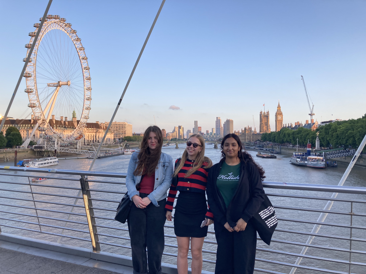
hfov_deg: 63.4
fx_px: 296
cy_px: 137
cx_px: 183
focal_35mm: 28
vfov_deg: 49.7
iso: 20
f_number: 1.8
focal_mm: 3.99
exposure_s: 1/261
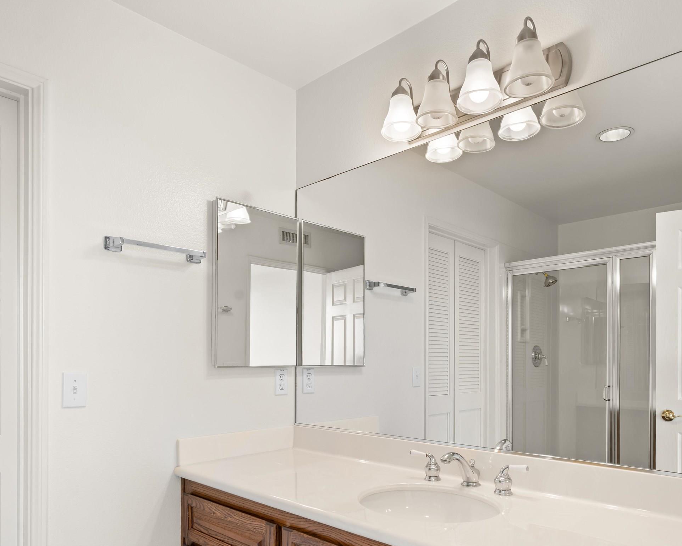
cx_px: 380
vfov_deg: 57.9
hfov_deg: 70.1
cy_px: 348
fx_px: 484
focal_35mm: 24
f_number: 9
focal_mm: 16
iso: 100
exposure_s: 1/1.67
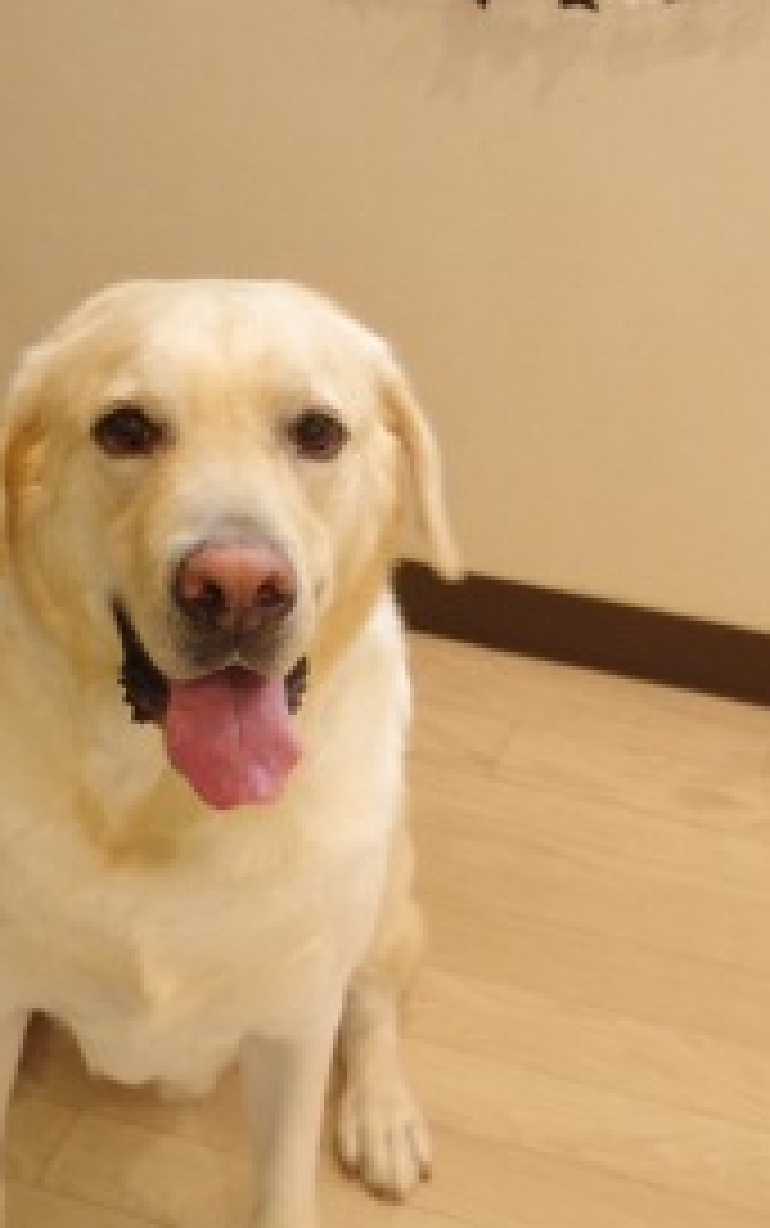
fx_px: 2447
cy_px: 715
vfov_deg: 28.2
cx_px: 243
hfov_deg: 17.8
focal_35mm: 73
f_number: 5.6
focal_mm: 33
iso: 3200
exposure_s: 1/50
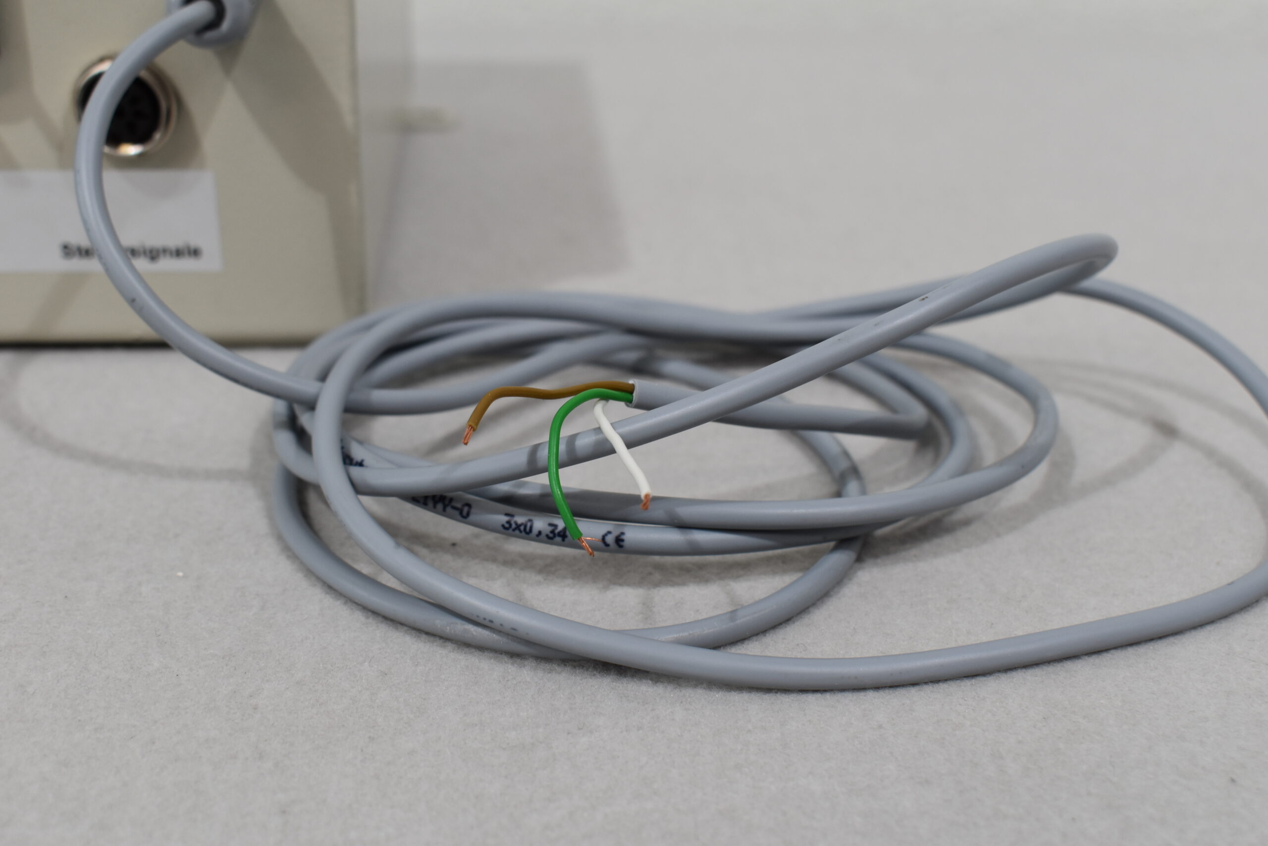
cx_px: 634
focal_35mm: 46
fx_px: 1638
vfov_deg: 28.9
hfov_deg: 42.3
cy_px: 423
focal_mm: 31
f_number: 7.1
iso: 400
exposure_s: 1/60
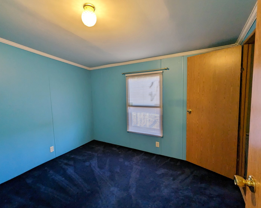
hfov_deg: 89.5
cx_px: 121
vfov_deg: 76.9
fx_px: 131
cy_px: 103
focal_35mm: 17
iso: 73
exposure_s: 1/40
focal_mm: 2.35
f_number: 2.2
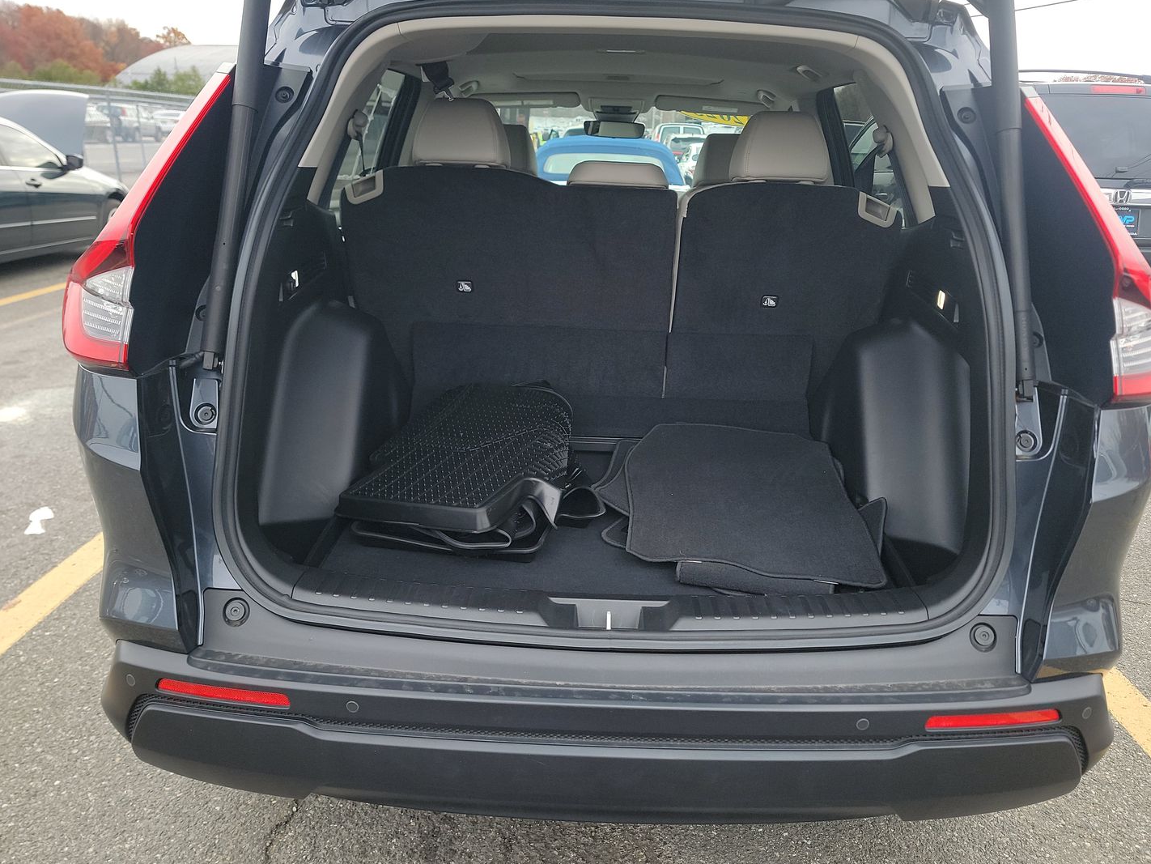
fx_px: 898
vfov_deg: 51.4
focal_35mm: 27
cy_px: 432
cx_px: 569
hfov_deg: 65.3
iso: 87
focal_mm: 6.7
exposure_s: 1/119
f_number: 1.8
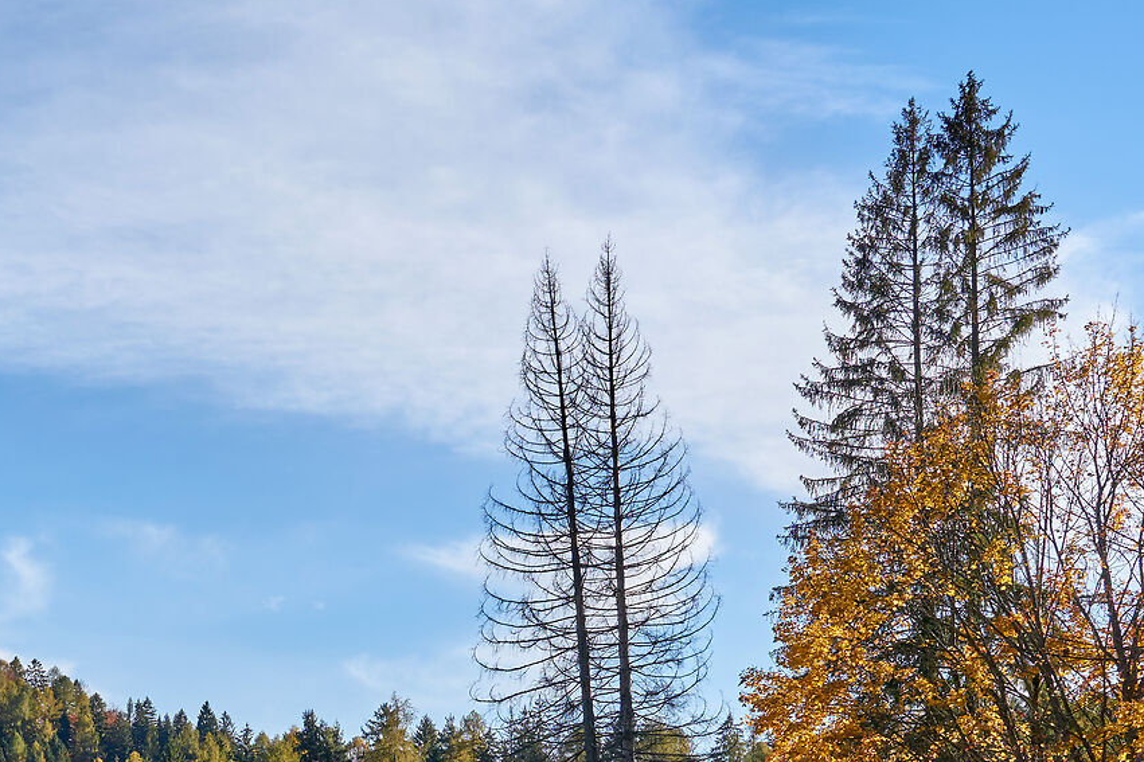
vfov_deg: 16.2
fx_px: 2510
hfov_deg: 24.8
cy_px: 1034
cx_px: 79
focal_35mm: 79
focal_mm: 28
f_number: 8
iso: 100
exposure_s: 1/160
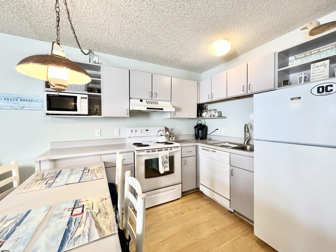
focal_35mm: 13
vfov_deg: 89.9
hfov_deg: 106.2
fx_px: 126
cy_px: 126
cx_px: 168
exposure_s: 1/120
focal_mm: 1.57
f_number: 1.8
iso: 200
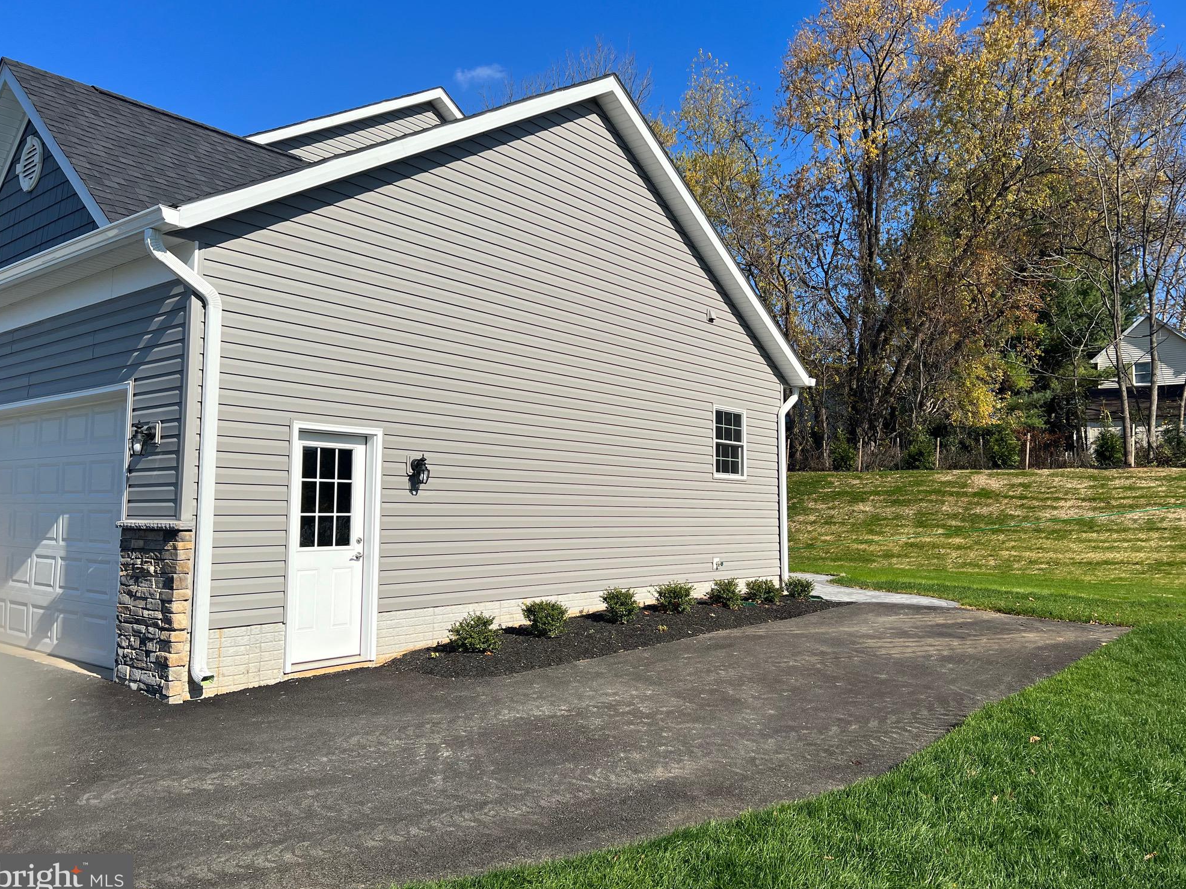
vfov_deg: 51.4
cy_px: 441
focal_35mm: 27
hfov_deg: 65.3
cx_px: 599
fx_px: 925
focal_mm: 5.7
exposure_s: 1/6211
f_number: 1.5
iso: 50
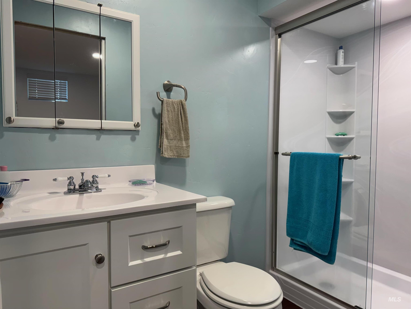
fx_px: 285
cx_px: 206
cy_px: 154
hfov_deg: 71.6
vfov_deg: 56.8
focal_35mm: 24
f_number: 1.78
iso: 125
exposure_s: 1/121
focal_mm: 6.76
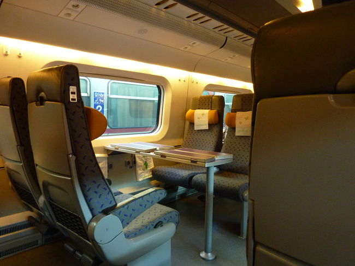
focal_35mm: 25
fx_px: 256
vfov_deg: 54.8
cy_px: 133
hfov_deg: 69.4
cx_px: 178
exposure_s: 1/25
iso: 400
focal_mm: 4.1
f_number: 3.3
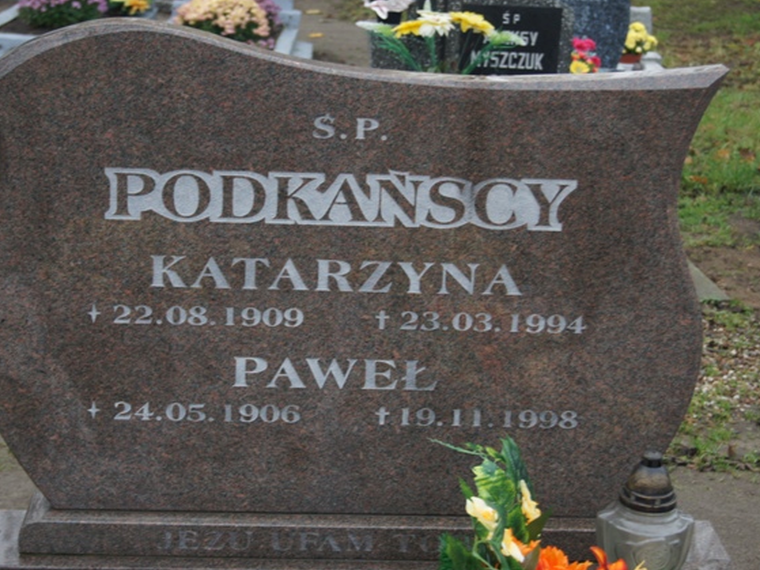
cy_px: 286
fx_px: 1449
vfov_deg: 22.2
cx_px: 356
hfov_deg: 29.4
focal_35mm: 66
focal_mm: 40
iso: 250
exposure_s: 1/80
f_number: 5.6
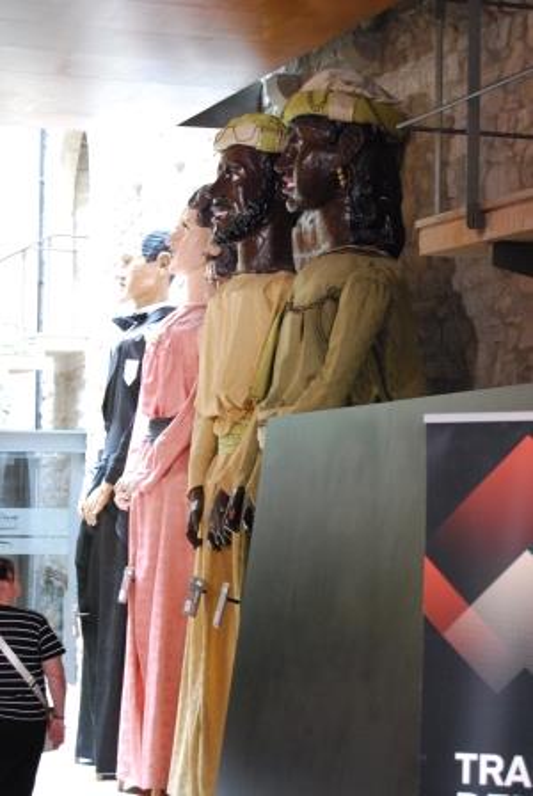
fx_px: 1826
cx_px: 266
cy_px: 398
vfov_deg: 24.6
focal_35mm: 82
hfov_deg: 16.6
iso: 1600
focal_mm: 55
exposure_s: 1/25
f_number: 5.6
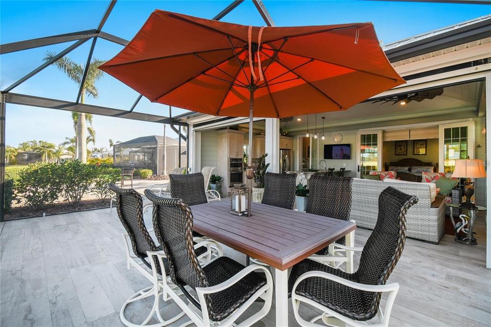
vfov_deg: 77.3
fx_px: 205
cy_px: 164
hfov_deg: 100.4
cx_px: 246
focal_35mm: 15
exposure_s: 1/25
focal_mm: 10
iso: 100
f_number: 7.1
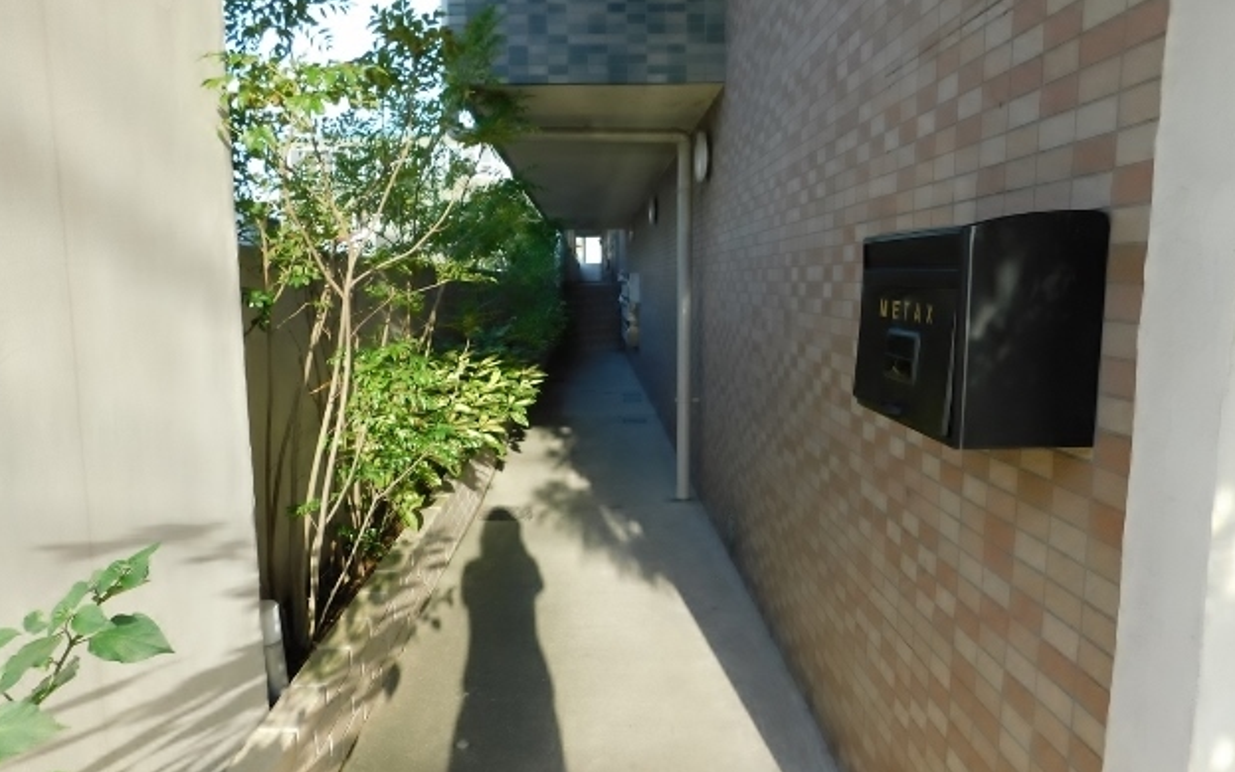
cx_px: 612
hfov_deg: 72.5
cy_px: 396
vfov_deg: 49.3
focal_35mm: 25
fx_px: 841
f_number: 3
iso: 125
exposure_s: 1/400
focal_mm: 4
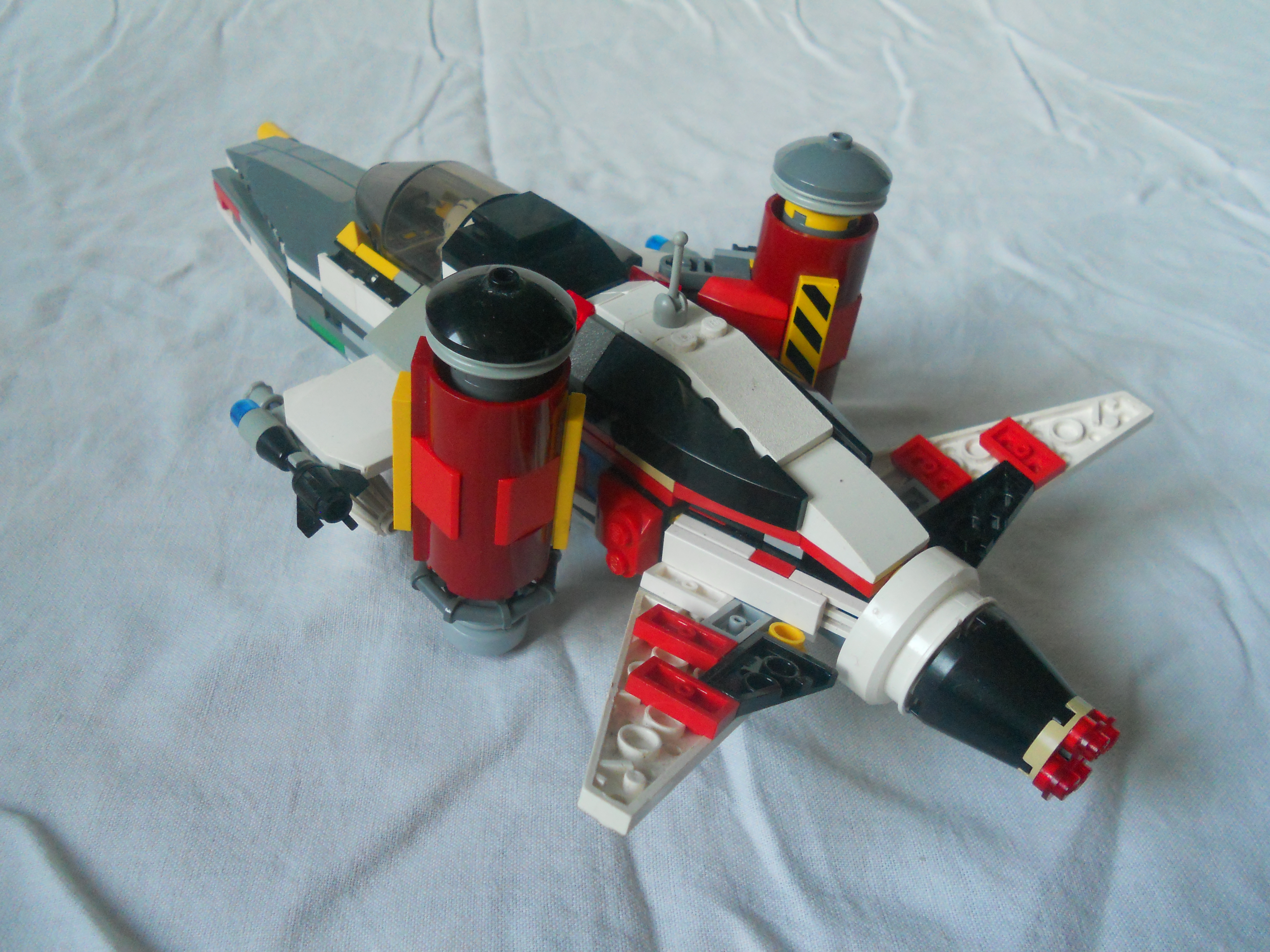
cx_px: 635
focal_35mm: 32
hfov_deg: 56.8
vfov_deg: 44.2
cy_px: 476
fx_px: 1174
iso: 400
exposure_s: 1/30
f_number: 3.5
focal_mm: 5.8
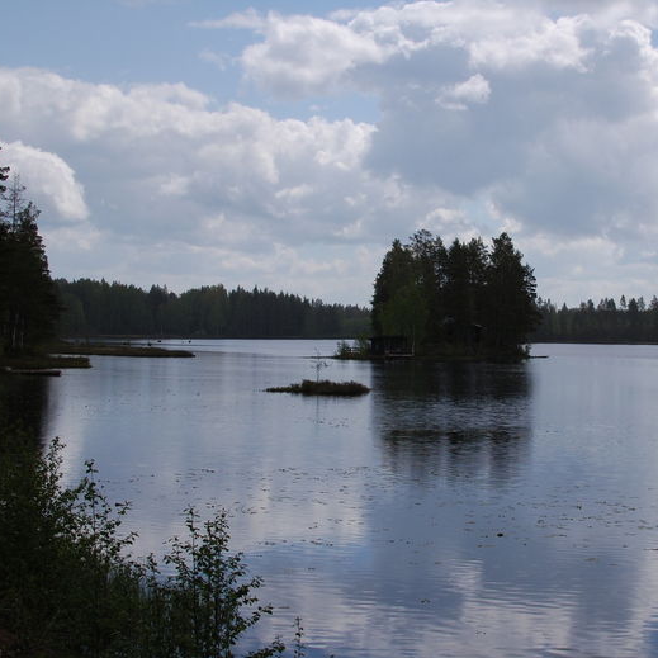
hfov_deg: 25.0
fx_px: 1476
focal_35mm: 69
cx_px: 414
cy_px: 326
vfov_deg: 25.1
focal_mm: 35
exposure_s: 1/320
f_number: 10
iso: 200
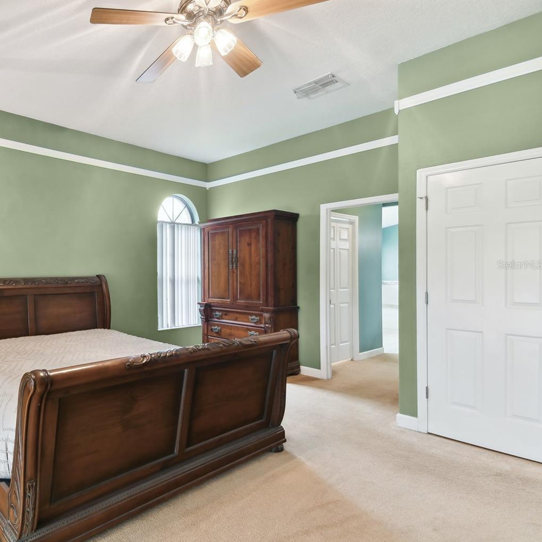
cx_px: 120
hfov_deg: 68.7
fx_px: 354
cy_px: 265
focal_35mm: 20
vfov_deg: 74.8
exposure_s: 1/4
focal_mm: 10
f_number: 7.1
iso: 100
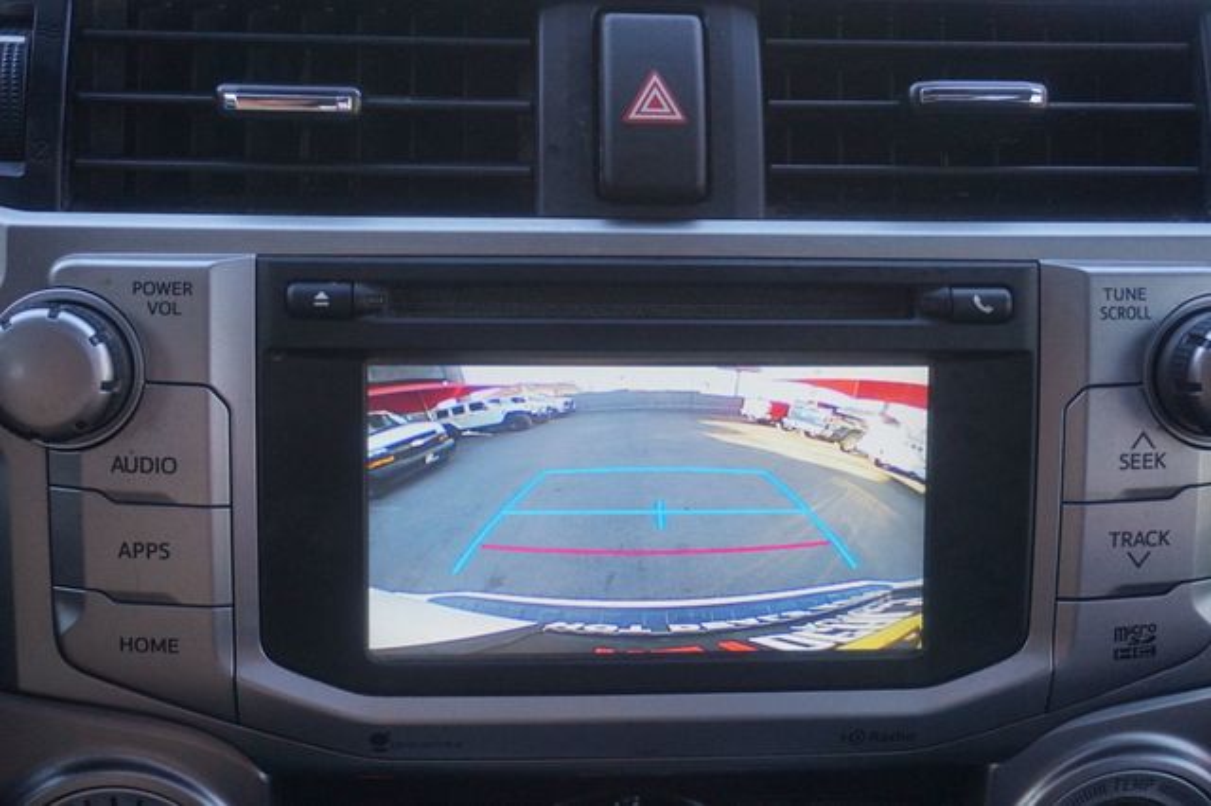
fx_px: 1462
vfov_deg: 30.8
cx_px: 606
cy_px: 403
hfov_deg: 45.0
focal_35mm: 44
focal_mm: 29
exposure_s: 1/160
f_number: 4.5
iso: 800
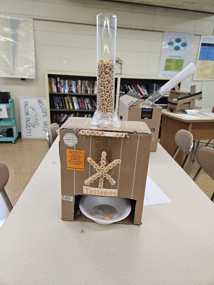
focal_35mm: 23
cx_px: 107
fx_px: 190
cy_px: 142
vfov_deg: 73.9
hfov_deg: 58.9
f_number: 1.8
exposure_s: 1/120
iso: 125
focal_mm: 5.4
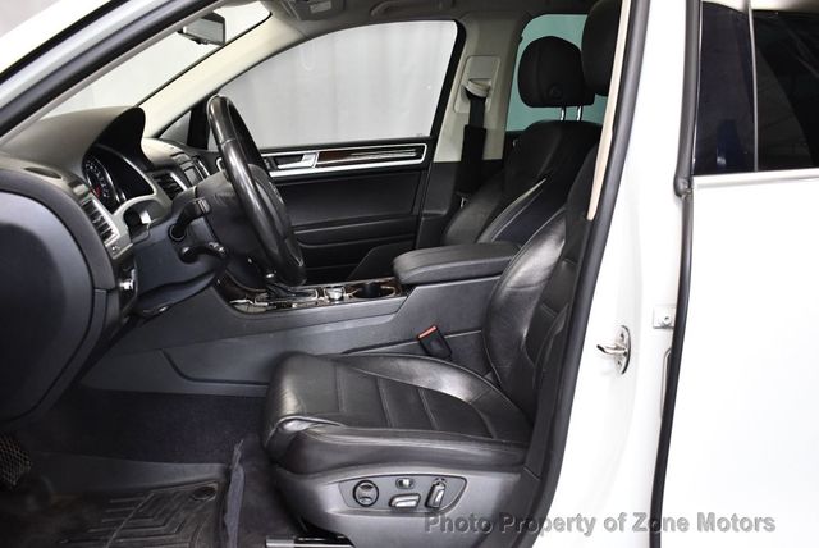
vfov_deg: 36.9
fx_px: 820
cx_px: 410
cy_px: 274
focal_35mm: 36
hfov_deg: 53.1
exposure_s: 1/125
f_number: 3.5
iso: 1600
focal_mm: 18
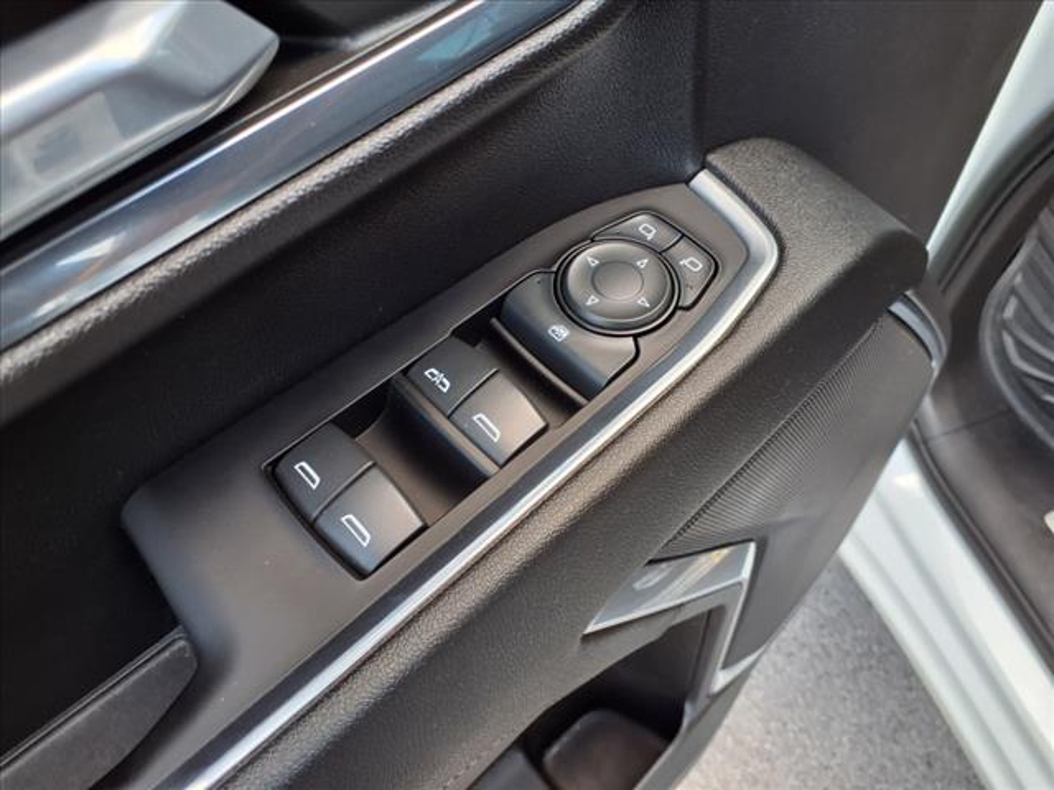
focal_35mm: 27
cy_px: 395
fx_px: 822
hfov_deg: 65.3
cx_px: 527
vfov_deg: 51.4
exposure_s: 1/120
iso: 40
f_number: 1.9
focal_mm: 3.58
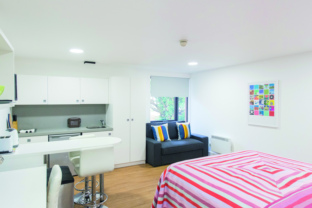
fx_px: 208
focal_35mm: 24
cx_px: 156
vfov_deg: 53.2
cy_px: 104
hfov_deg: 73.7
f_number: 7.1
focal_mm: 24
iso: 4500
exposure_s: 1/80
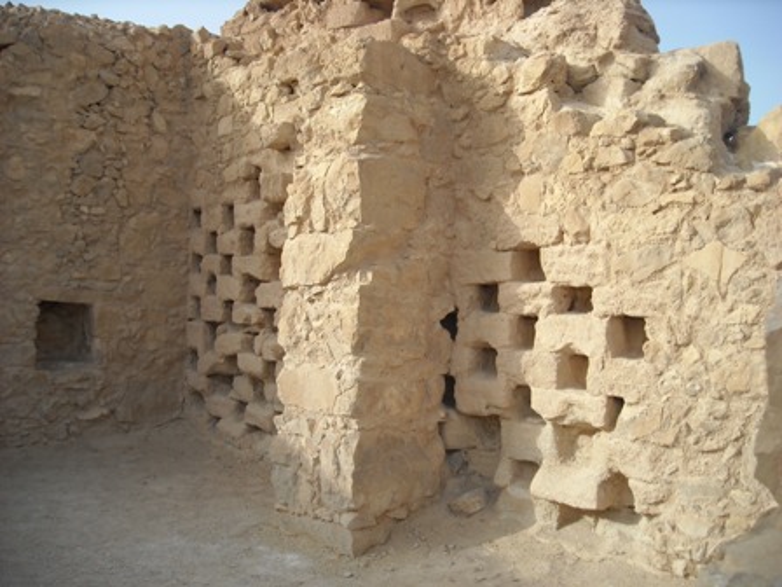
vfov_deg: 40.7
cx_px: 391
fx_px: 791
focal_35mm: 35
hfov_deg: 52.6
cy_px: 294
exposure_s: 1/148
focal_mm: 5.7
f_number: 5.6
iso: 64
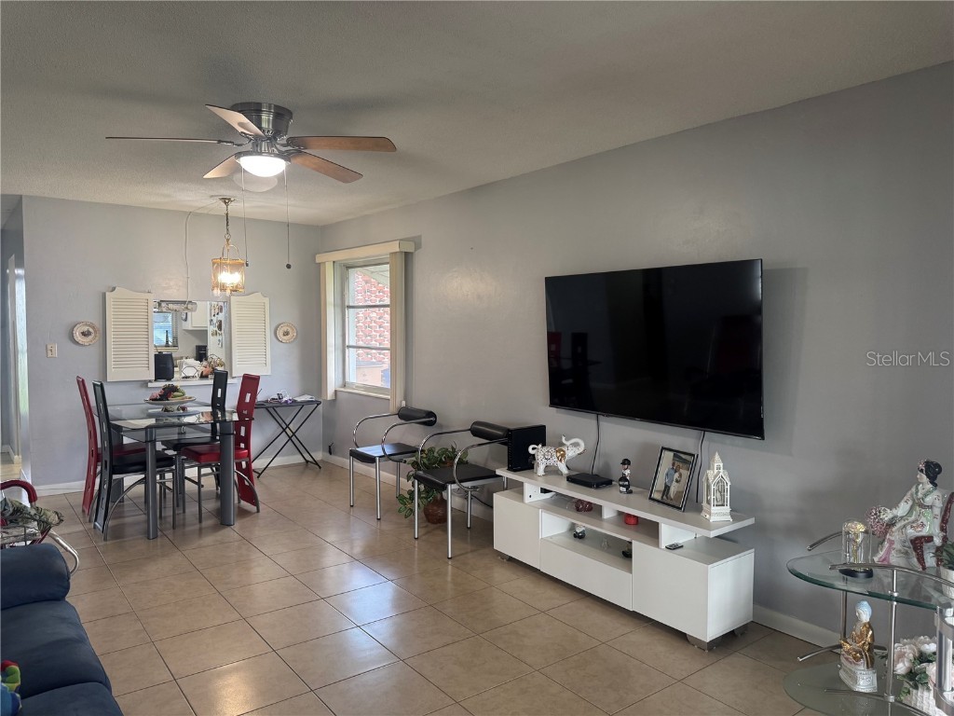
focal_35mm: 24
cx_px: 477
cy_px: 358
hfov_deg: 71.6
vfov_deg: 56.8
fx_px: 661
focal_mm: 6.76
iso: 200
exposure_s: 1/60
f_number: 1.78
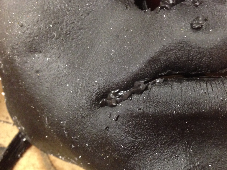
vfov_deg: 32.6
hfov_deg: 42.5
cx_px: 148
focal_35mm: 44
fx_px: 289
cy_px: 111
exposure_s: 1/15
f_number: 2.4
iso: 400
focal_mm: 4.12
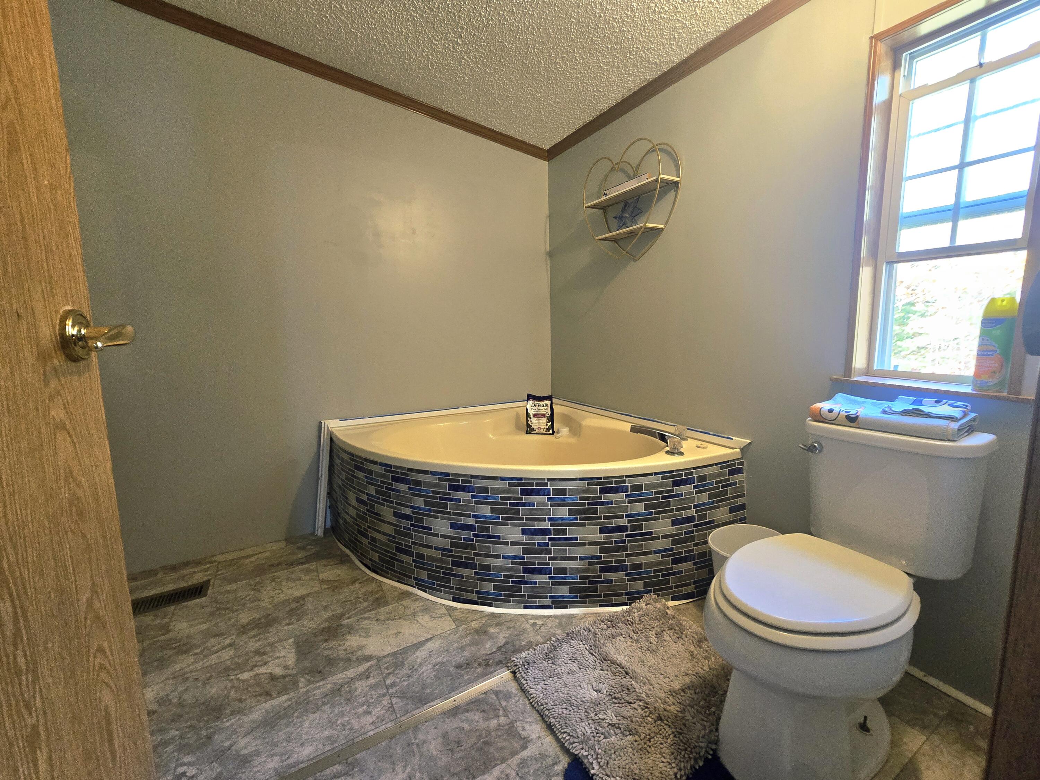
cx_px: 520
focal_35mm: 13
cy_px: 390
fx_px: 391
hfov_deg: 106.2
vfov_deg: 89.9
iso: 400
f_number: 2.2
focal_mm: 2.2
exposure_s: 1/60.2
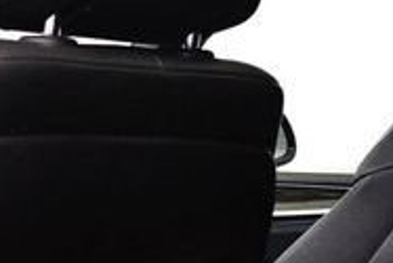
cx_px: 212
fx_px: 1344
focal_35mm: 123
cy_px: 141
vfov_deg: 11.2
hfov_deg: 16.6
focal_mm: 18
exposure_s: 1/125
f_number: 3.5
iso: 3200
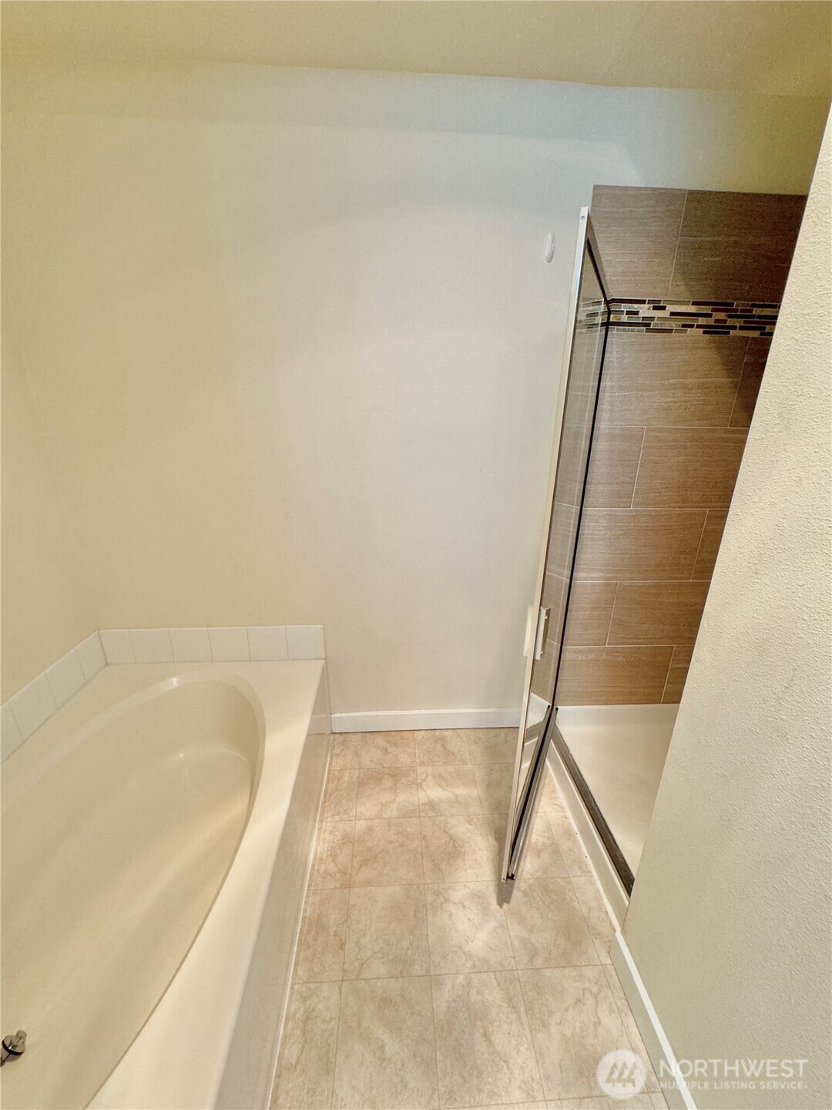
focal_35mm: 14
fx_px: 449
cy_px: 555
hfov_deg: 85.7
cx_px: 416
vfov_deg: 102.1
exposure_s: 1/120
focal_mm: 2.22
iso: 250
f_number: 2.2
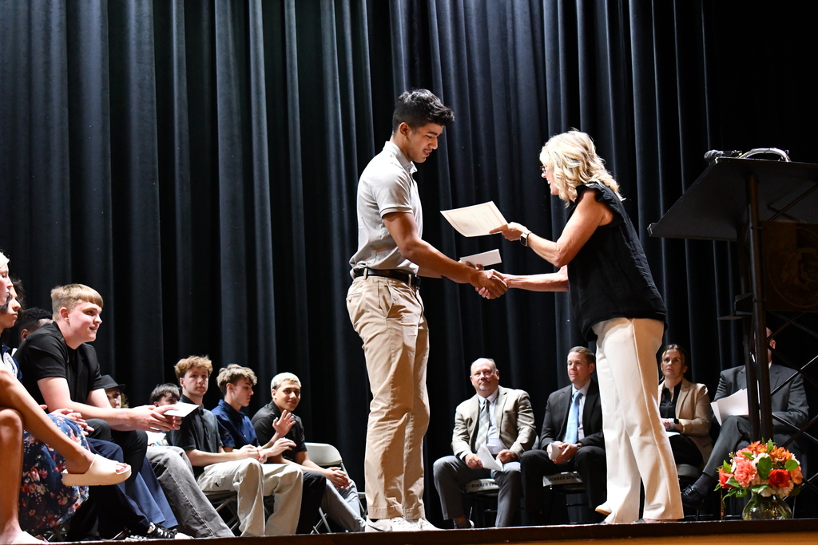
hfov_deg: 28.1
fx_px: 1636
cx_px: 409
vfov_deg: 18.9
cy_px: 272
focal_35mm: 72
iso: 6400
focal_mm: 48
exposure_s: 1/60
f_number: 5.3
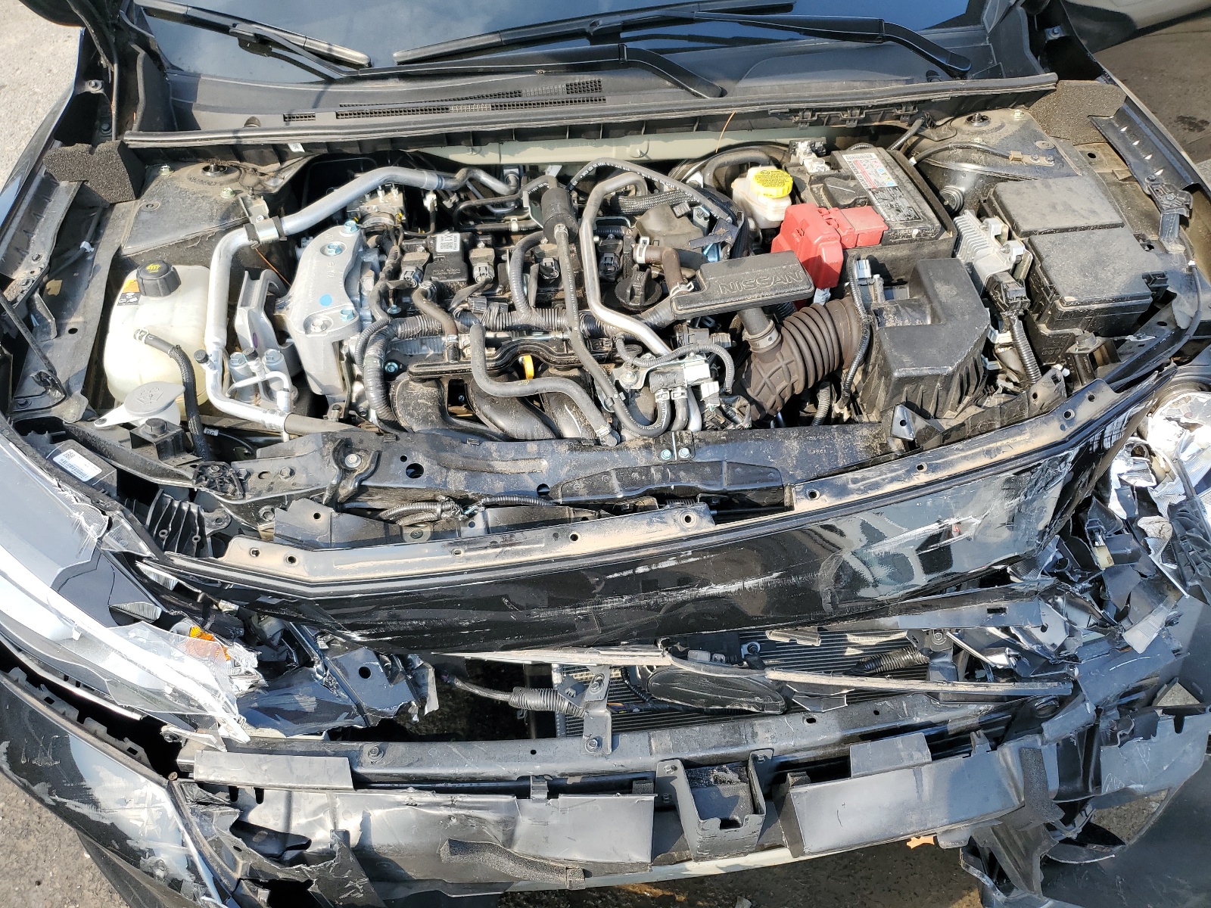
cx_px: 606
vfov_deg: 53.1
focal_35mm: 26
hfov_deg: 67.3
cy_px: 454
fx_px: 910
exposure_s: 1/556
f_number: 1.5
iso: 50
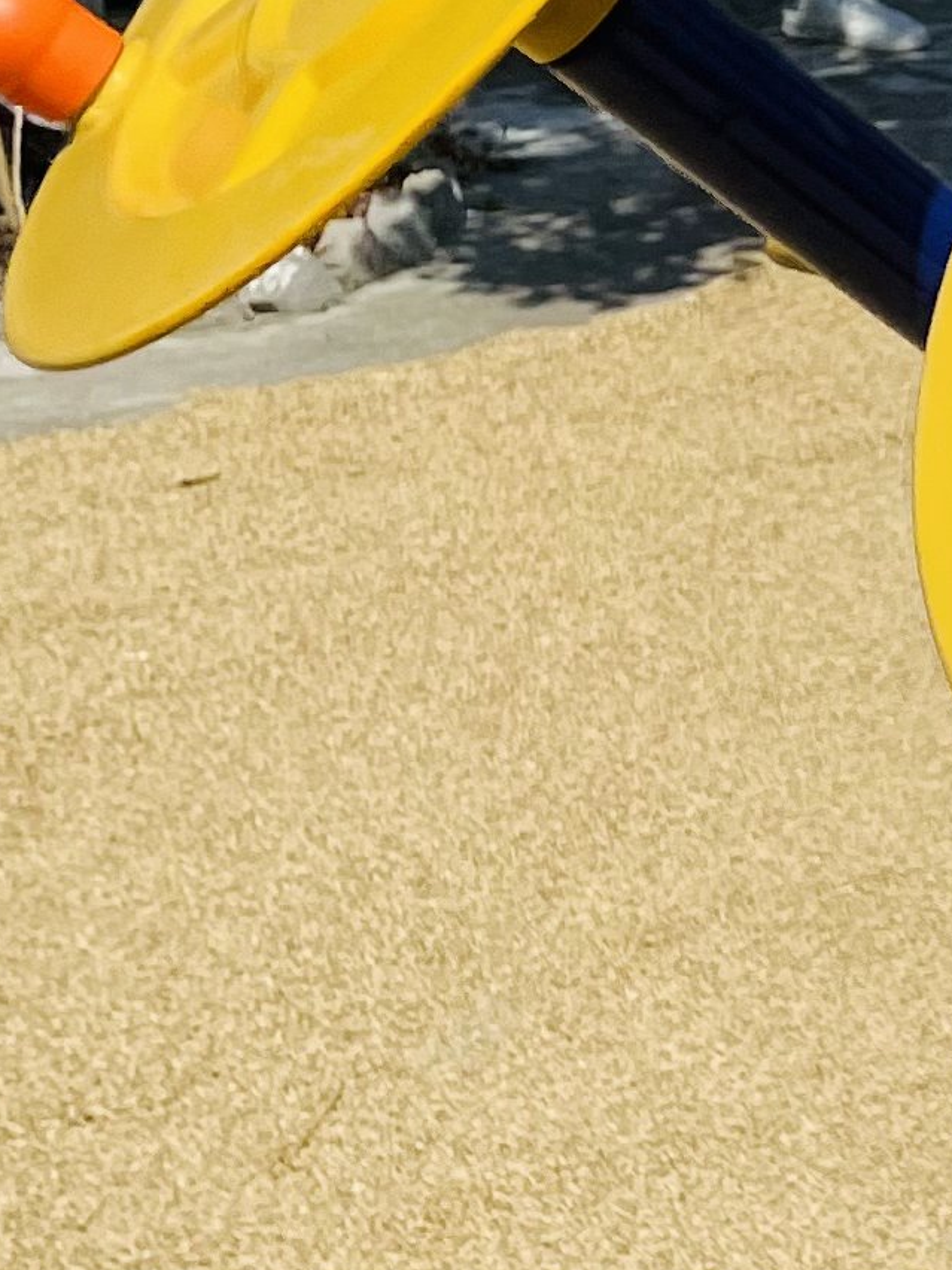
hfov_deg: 10.6
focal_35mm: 123
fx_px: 4510
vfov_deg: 16.0
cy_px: 571
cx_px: 2174
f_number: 1.6
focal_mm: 4.2
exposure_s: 1/7299
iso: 32
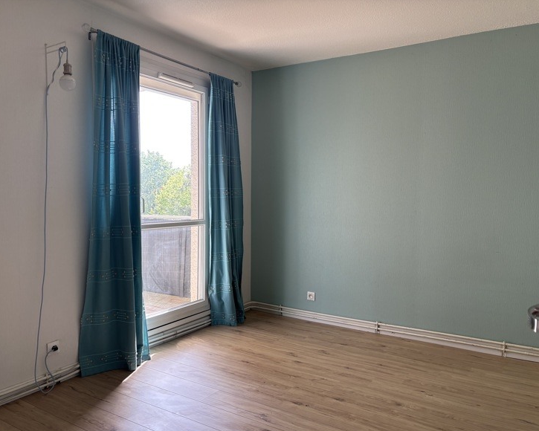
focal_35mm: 28
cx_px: 258
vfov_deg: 51.5
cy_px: 221
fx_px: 447
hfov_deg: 62.2
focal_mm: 5.96
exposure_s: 1/121
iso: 64
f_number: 1.6
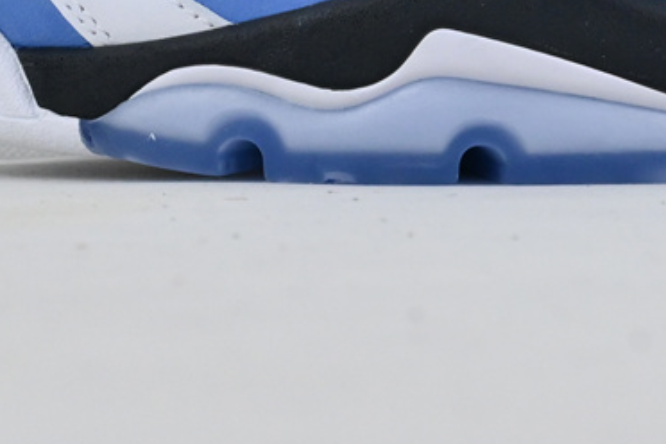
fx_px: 2727
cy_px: -206
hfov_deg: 13.6
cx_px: 754
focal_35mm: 147
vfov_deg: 9.1
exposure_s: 1/200
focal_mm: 30.5
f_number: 10
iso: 1000
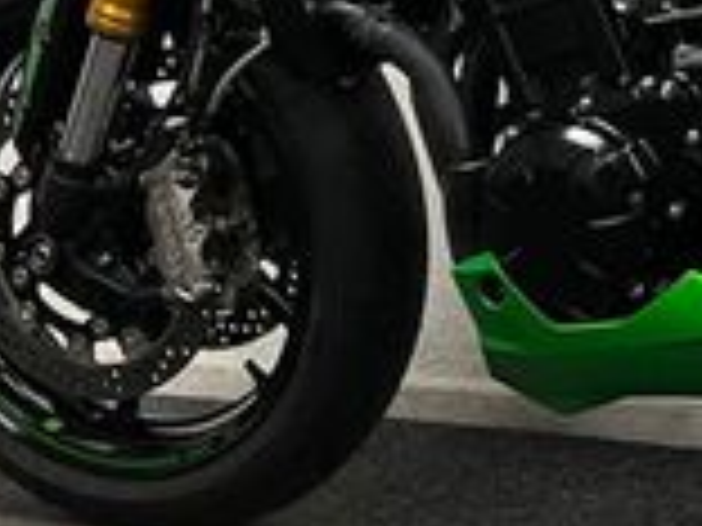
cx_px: 1066
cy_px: -112
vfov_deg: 13.4
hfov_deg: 16.6
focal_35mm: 107
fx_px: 2170
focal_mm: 5.1
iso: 80
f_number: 1.6
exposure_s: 1/50
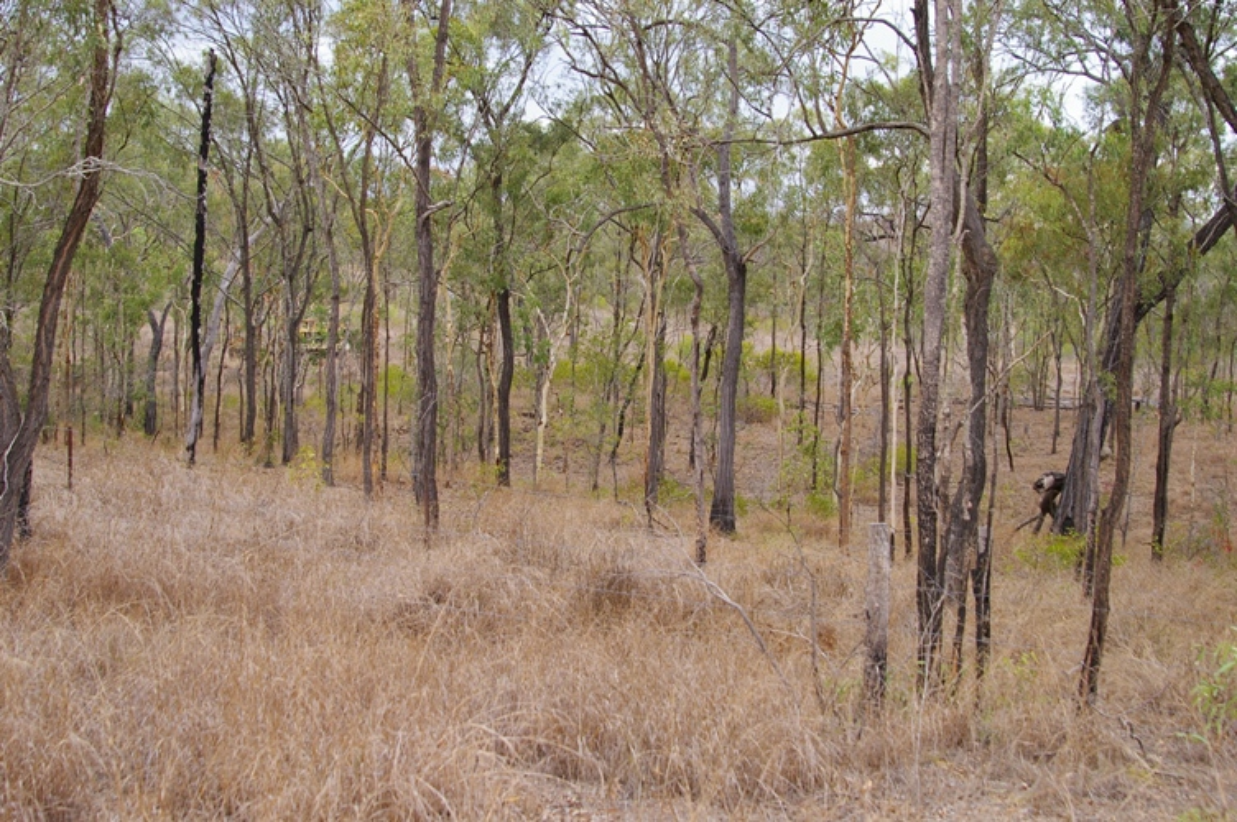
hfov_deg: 45.0
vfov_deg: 30.8
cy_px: 411
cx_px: 618
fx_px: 1493
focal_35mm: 44
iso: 200
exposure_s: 1/180
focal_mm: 29
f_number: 6.7
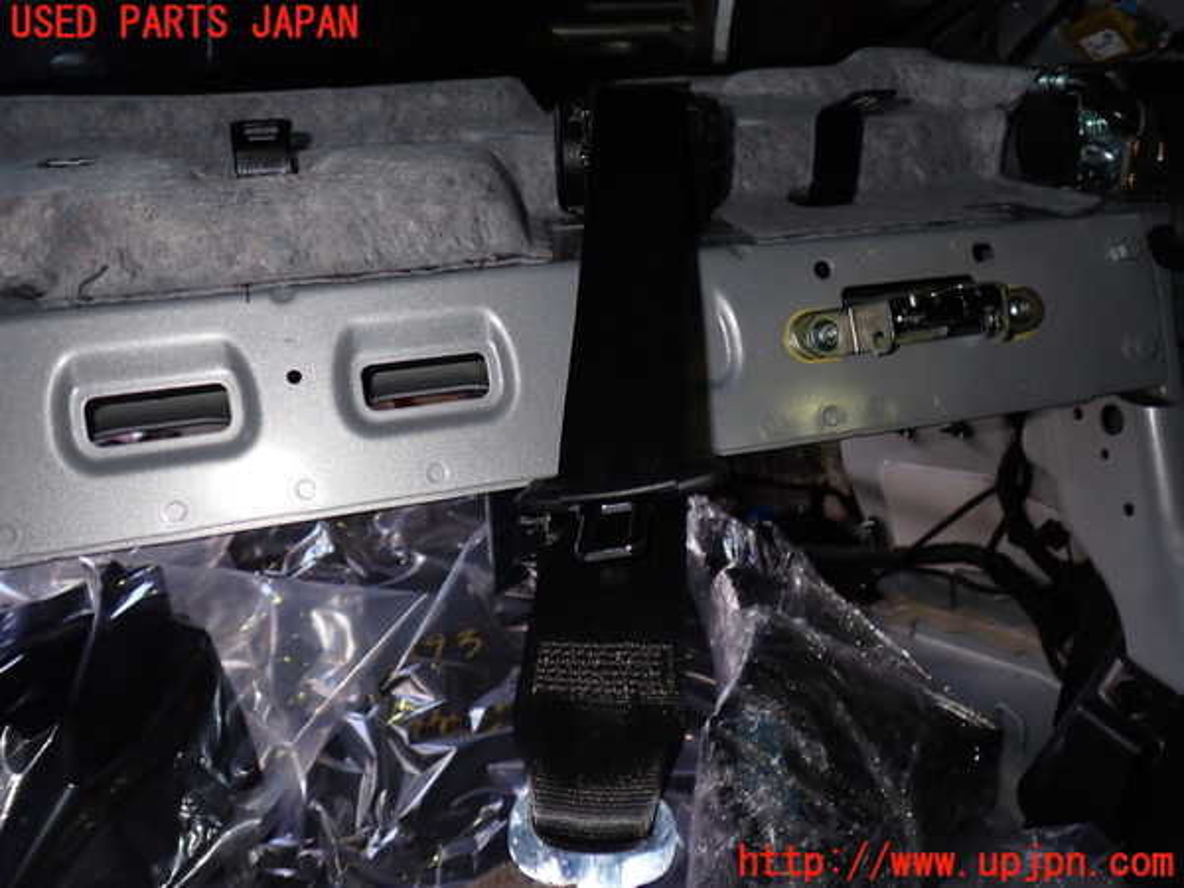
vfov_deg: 46.8
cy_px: 444
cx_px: 592
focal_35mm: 30
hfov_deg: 60.0
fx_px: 1026
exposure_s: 1/30
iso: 200
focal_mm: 5.4
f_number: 6.3
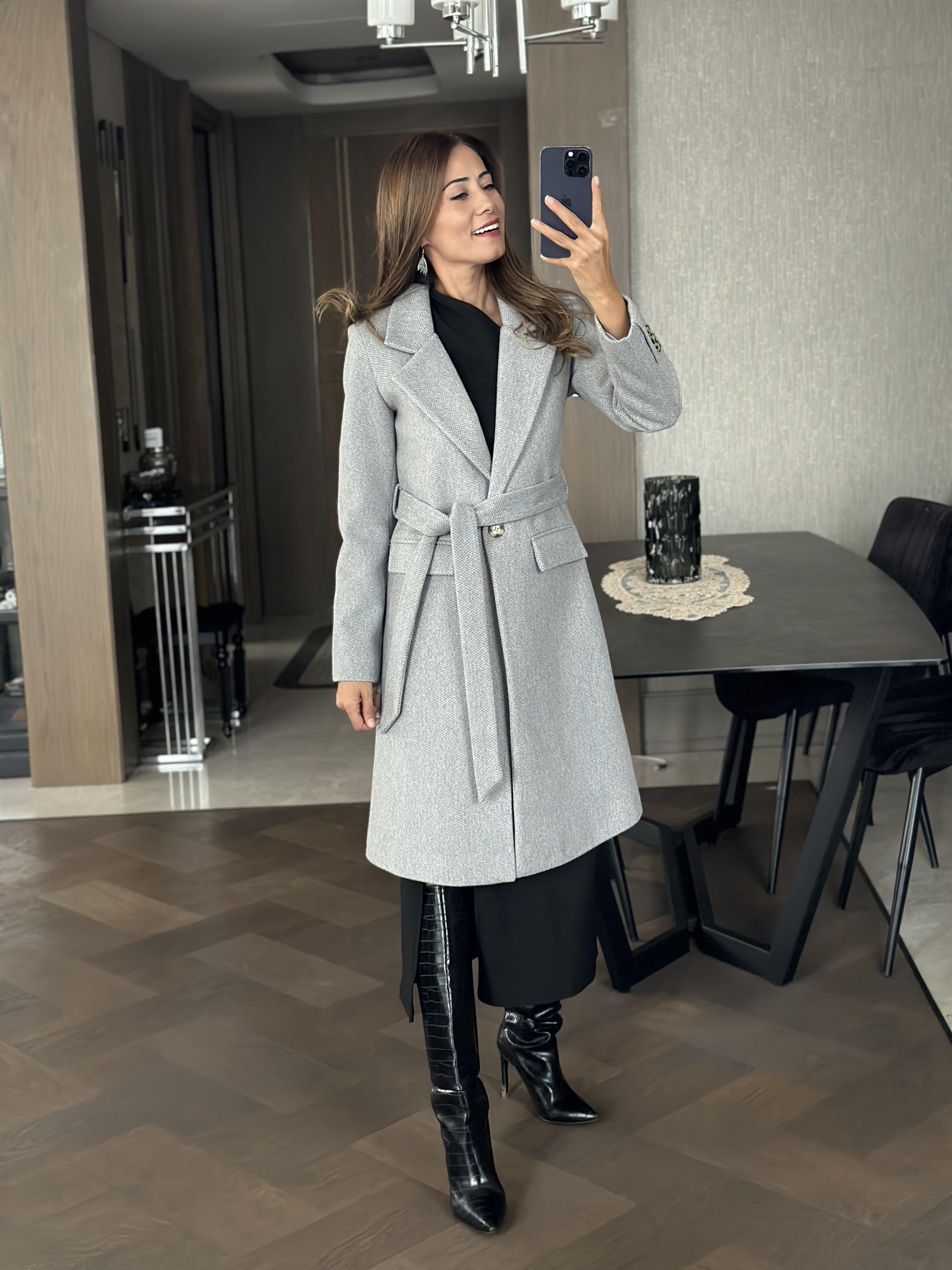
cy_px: 635
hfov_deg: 30.3
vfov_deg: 39.7
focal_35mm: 48
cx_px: 476
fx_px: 1760
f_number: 1.78
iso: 400
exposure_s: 1/40
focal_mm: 6.86
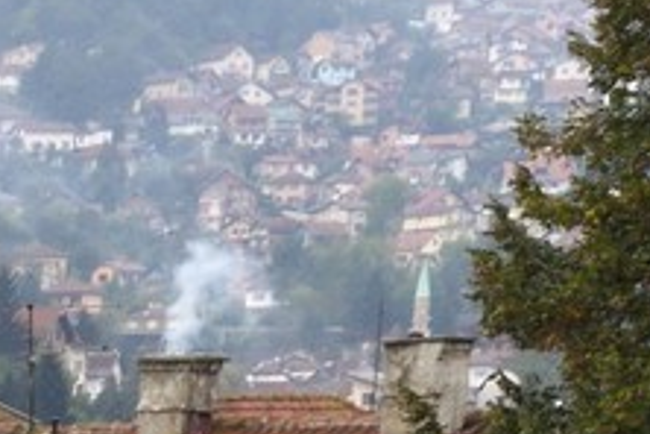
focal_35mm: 259
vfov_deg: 4.9
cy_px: 1475
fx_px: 4676
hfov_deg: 7.4
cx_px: -949
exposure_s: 1/160
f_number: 16
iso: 800
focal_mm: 36
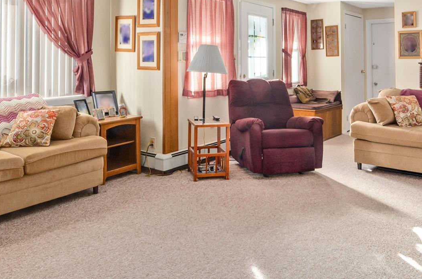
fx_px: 374
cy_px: 49
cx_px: 218
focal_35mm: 32
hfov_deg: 58.9
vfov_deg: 39.1
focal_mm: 11
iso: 400
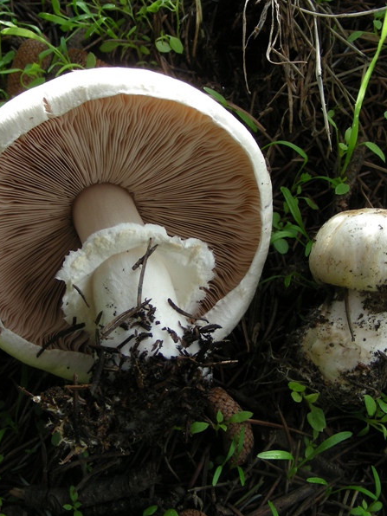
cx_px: 143
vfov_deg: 37.5
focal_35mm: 51
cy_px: 258
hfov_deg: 28.4
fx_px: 760
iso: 50
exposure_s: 1/112
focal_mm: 6.3
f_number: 3.5
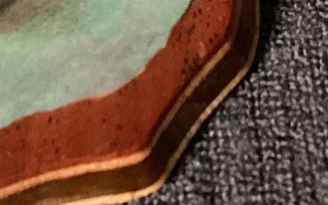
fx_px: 1358
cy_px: -272
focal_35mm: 152
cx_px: 122
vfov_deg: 8.0
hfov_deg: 13.8
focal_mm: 3.3
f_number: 2.4
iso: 160
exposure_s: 1/60
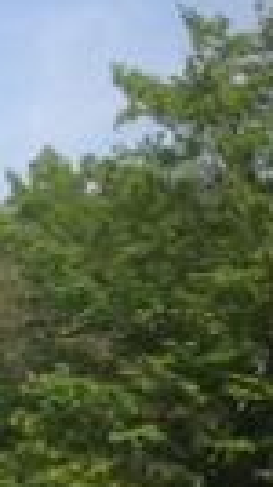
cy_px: 596
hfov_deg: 5.6
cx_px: -877
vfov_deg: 11.6
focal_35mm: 182
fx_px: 2351
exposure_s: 1/1681
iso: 50
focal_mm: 4.28
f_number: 2.4
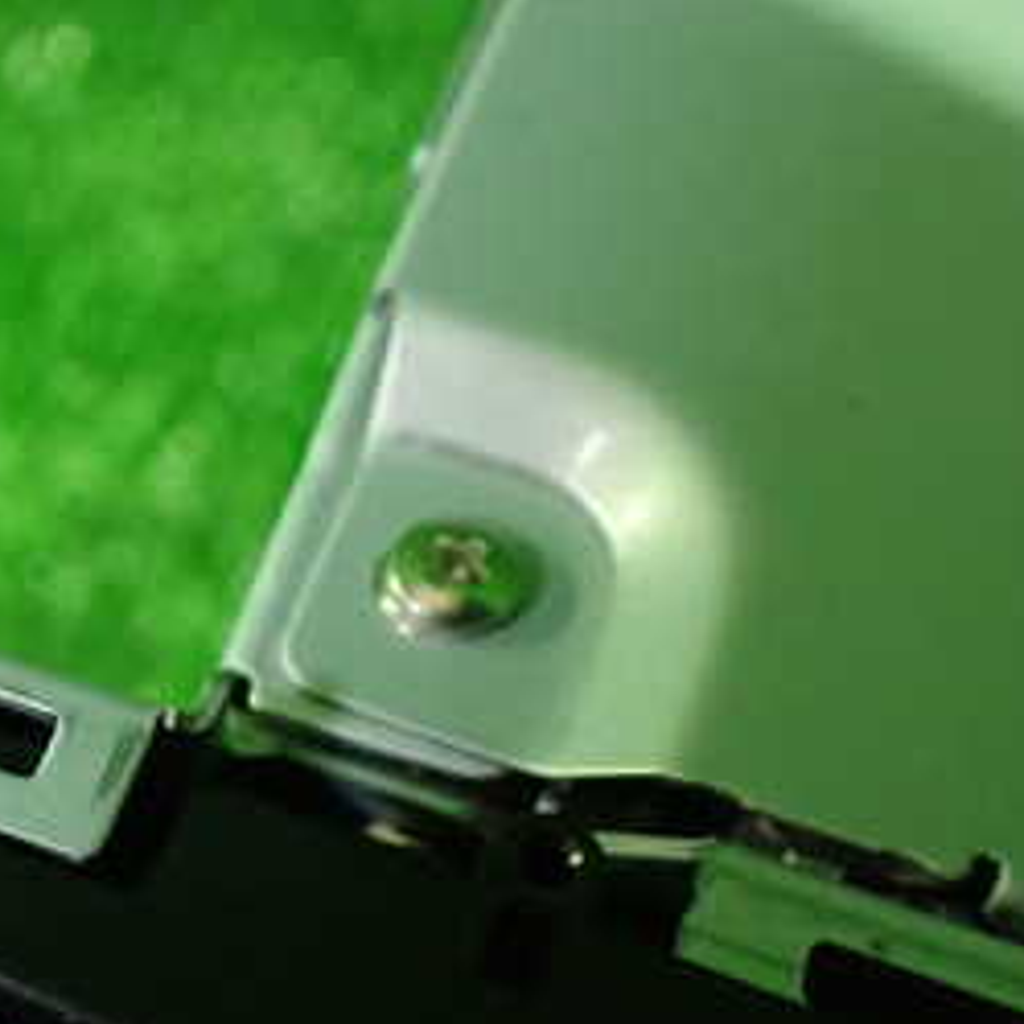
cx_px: -123
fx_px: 2142
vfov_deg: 26.5
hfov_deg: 24.9
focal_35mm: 64
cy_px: 785
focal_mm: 5.4
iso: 1250
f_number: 2.3
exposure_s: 1/30
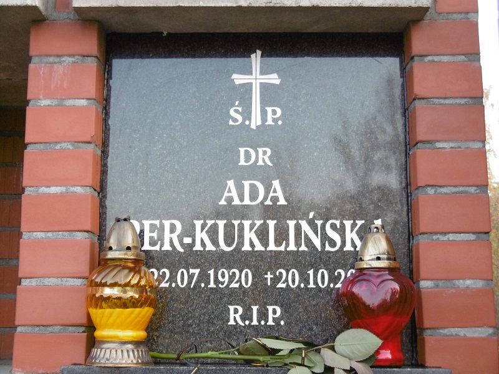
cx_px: 250
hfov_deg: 32.7
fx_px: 851
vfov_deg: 24.8
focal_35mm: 59
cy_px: 187
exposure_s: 1/80
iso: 200
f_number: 4.2
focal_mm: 10.5
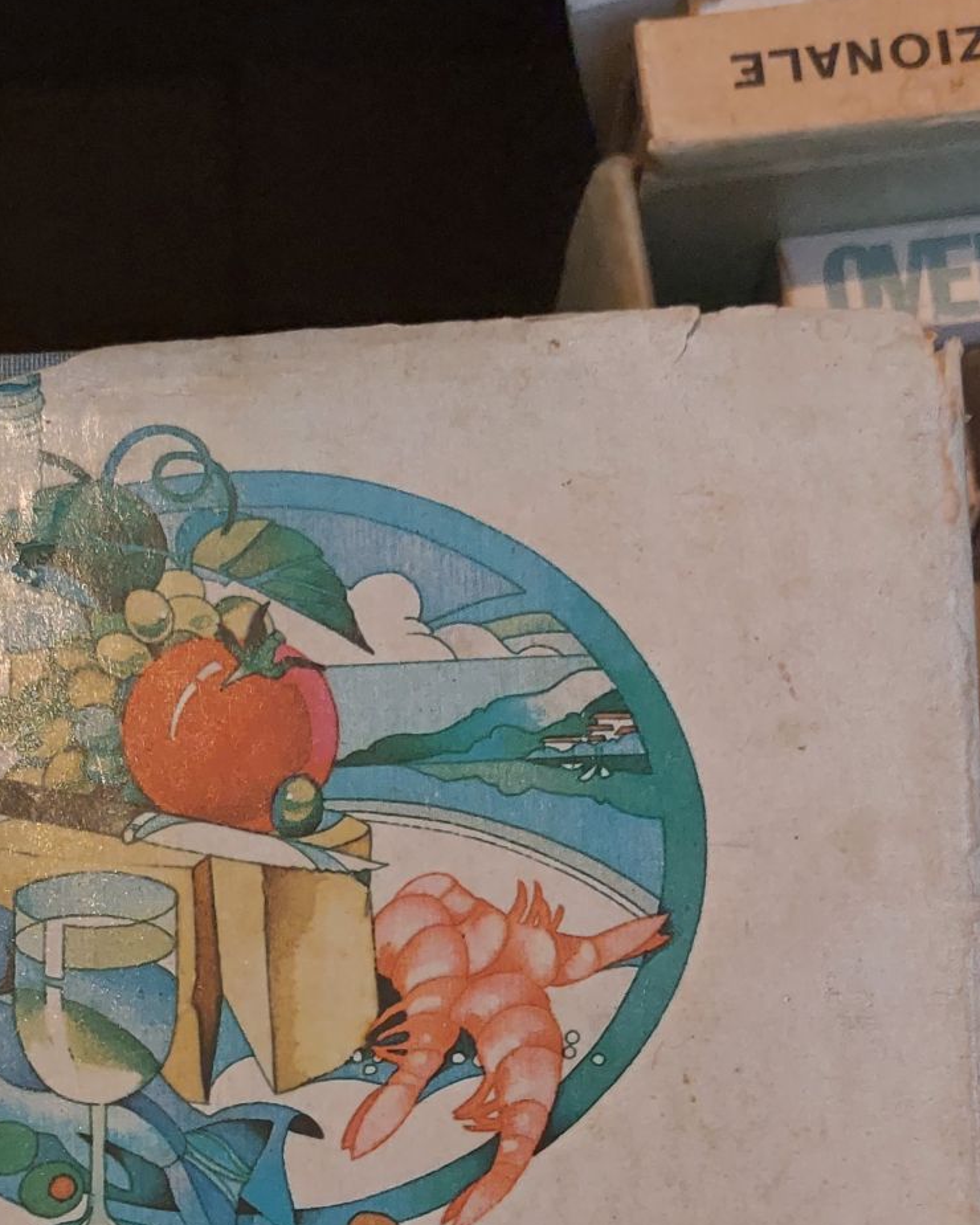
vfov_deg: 31.9
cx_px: 228
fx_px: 1958
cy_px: 1247
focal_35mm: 54
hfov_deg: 27.7
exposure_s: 1/40
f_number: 1.8
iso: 500
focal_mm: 5.23
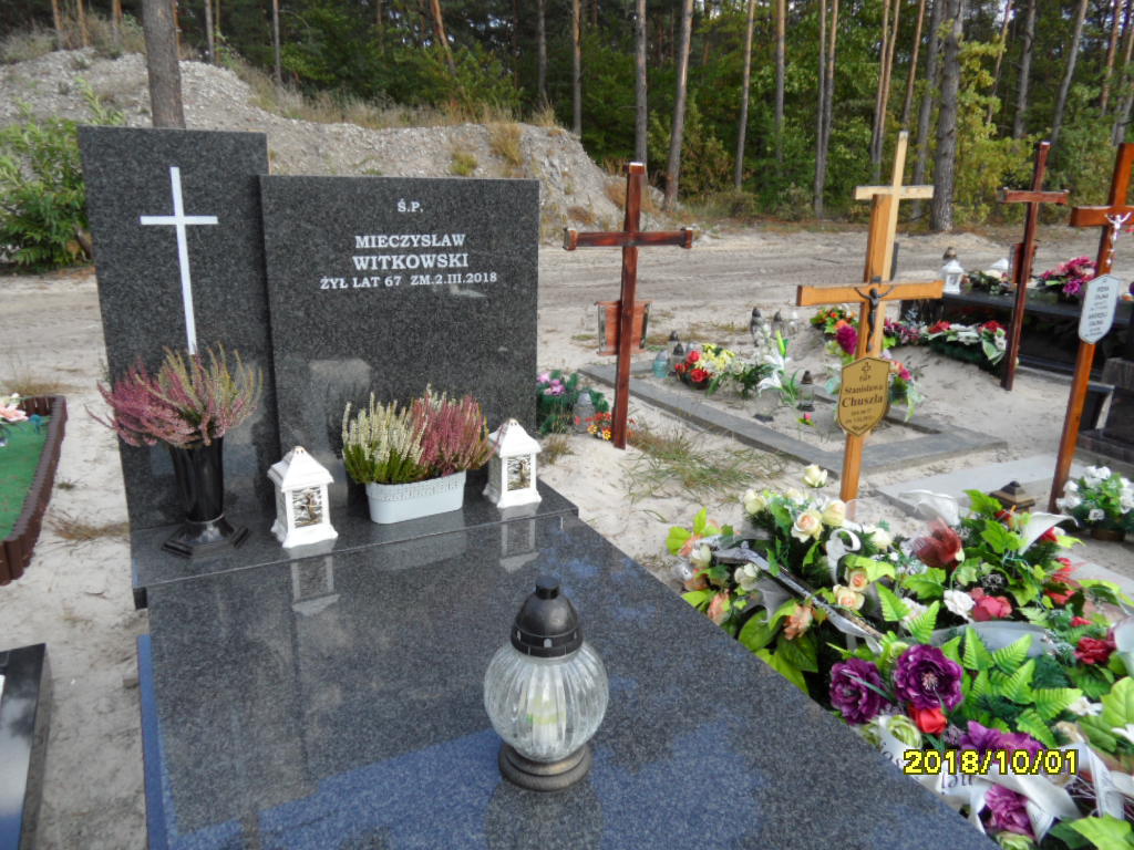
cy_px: 425
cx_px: 567
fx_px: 786
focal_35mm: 24
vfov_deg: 56.8
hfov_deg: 71.6
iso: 80
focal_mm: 3.9
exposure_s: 1/250
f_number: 3.2
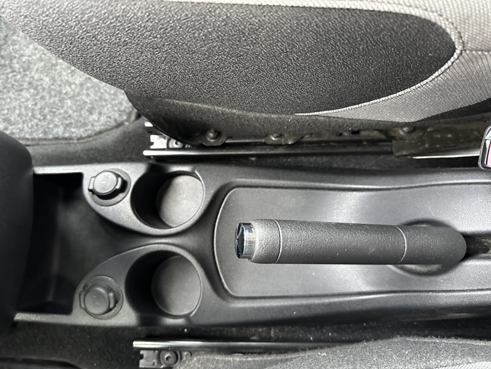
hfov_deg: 71.6
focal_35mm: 24
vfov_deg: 56.8
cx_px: 246
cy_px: 184
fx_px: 340
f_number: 1.78
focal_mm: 6.86
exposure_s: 1/47
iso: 1000
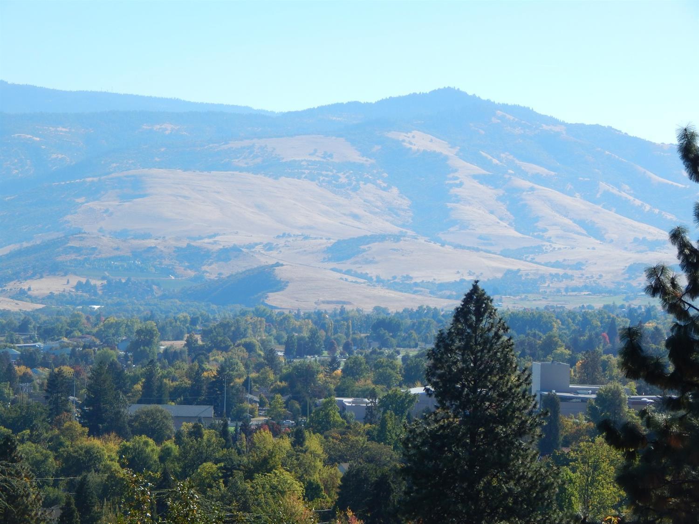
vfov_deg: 11.3
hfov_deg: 15.1
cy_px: 262
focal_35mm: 131
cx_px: 350
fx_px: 2644
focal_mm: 23.4
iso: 125
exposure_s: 1/640
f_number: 4.8
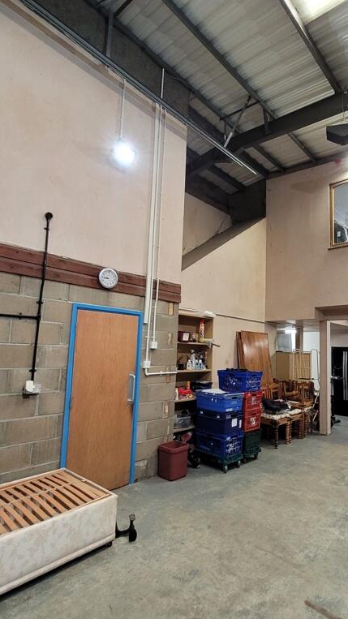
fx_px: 312
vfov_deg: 89.6
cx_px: 220
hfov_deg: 57.5
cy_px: 311
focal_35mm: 19
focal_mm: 1.74
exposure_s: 1/50
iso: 320
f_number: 2.2
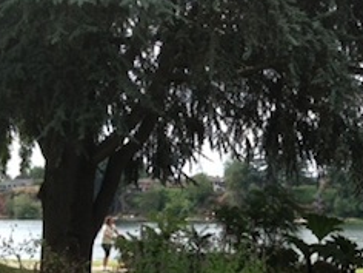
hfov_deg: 21.5
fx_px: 933
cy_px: 170
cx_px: 331
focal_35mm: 89
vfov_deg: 16.6
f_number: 2.4
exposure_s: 1/746
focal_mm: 4.28
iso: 50
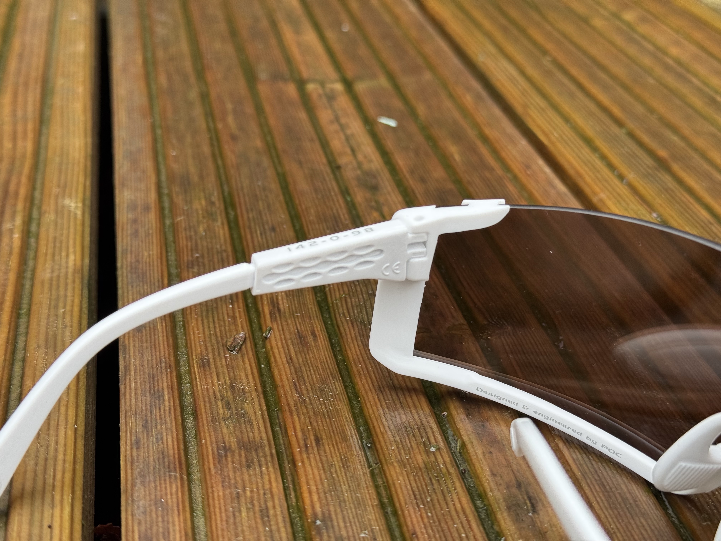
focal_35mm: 48
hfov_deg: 39.7
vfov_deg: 30.3
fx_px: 1000
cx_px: 360
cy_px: 270
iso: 50
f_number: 1.78
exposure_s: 1/171
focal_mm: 6.76
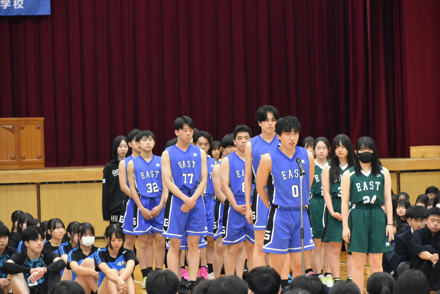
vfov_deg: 7.9
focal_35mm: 174
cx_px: 220
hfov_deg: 11.8
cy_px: 147
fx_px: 2128
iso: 4000
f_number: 5.6
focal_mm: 116
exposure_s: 1/60
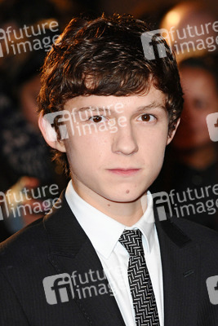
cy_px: 163
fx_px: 1633
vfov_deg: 11.4
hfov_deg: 7.6
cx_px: 109
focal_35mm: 180
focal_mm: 120
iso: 640
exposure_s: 1/160
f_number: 4.5
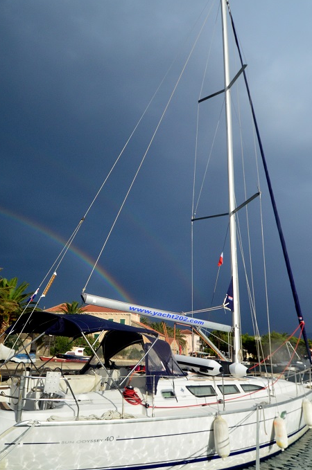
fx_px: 313
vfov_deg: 73.6
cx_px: 120
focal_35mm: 24
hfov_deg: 52.5
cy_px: 261
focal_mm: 12
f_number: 5
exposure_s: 1/8000
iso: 640
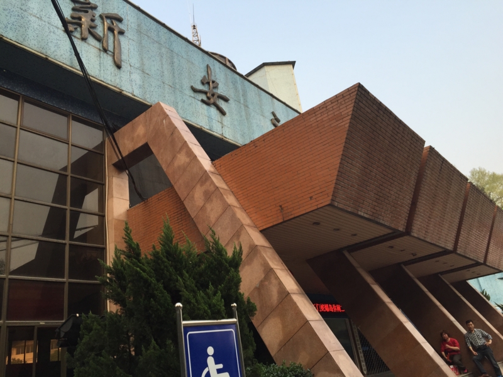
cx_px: 252
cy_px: 188
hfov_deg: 61.7
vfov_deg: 48.2
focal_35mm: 29
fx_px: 421
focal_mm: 4.15
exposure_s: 1/262
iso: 32
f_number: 2.2
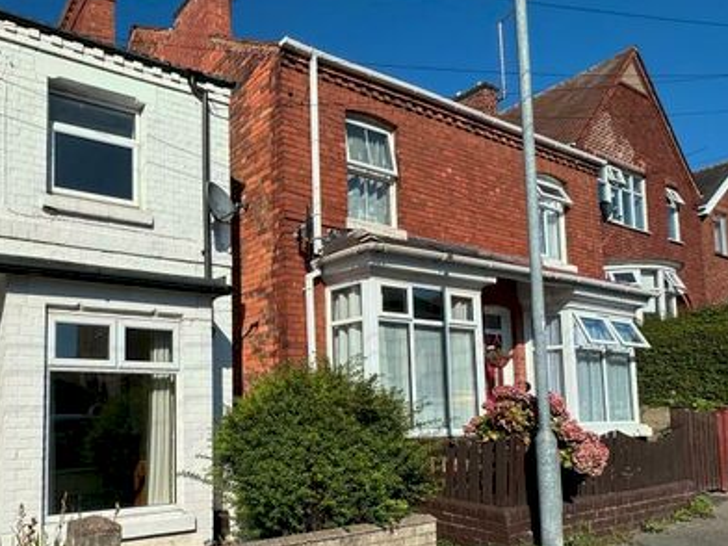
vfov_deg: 53.7
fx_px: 526
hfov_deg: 62.9
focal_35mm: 25
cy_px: 369
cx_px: 136
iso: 50
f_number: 2.2
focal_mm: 2.22
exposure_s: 1/4464
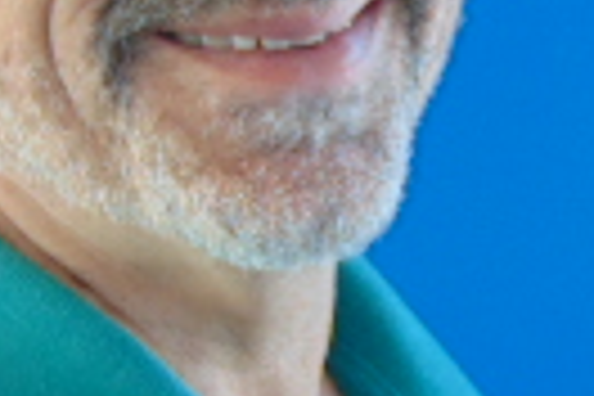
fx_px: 4174
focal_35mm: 253
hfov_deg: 8.1
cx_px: 104
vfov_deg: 5.4
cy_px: 112
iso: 80
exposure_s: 1/50
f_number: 3.5
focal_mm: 9
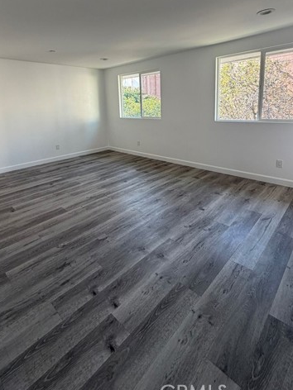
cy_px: 140
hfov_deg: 68.6
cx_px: 137
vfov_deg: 82.6
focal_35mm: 19
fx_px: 214
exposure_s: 1/120
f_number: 2.2
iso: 160
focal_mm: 2.22
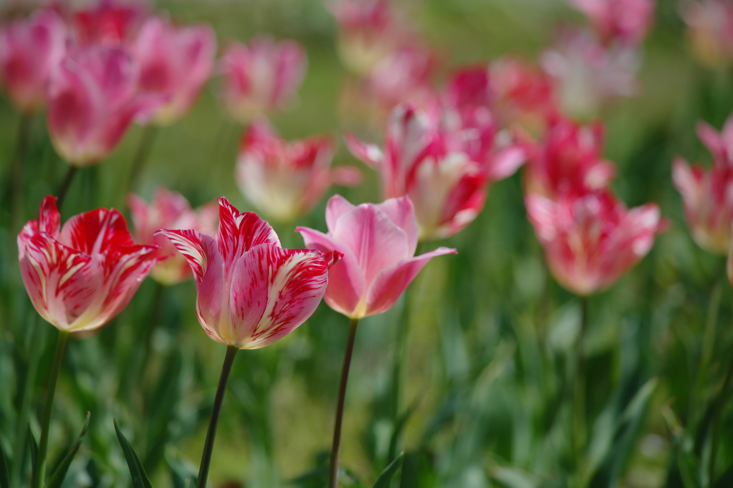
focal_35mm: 308
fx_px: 6267
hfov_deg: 6.7
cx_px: 366
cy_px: 244
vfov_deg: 4.5
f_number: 5.6
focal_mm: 200
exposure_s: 1/640
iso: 200
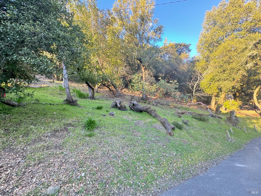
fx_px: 106
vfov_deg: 85.7
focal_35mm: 14
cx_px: 130
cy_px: 98
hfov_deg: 102.1
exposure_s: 1/99
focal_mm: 2.22
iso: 250
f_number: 2.2
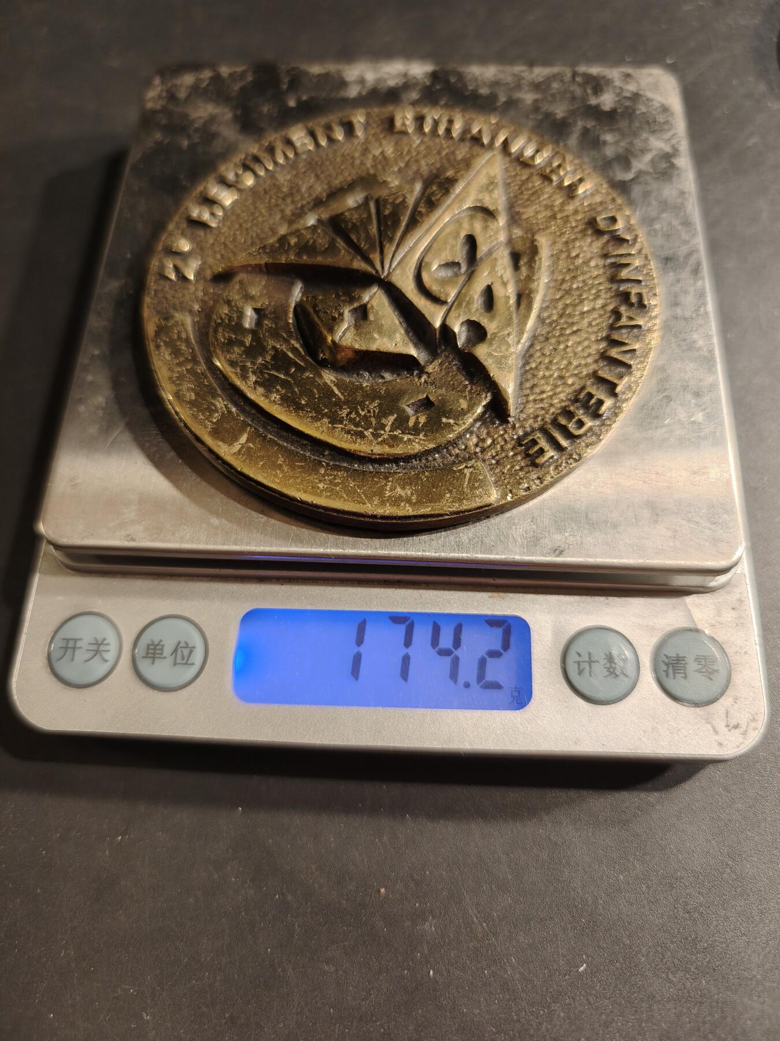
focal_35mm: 23
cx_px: 390
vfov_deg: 73.9
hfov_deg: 58.9
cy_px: 520
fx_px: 691
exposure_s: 1/200
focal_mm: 6.06
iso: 200
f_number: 1.6
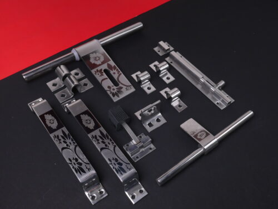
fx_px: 337
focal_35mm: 42
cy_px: 104
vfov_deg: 34.3
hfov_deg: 44.8
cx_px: 139
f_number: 7.1
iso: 800
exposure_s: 1/30
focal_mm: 21
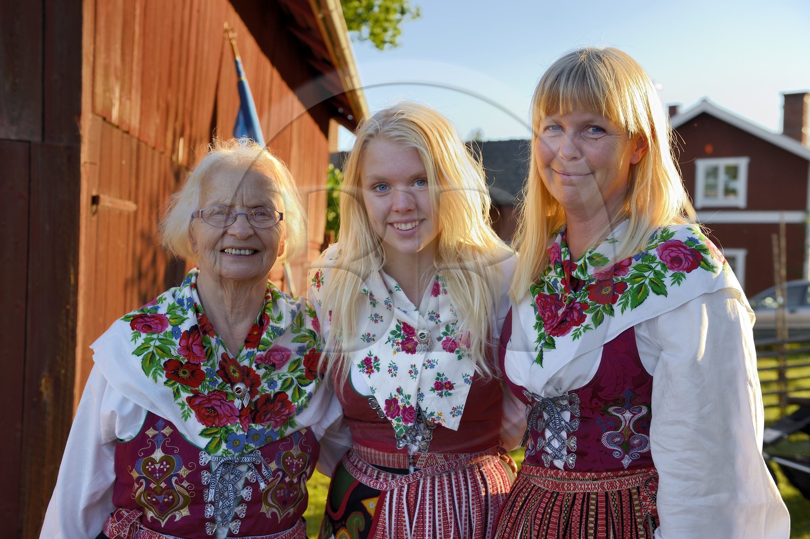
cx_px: 405
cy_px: 270
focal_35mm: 42
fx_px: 944
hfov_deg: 46.4
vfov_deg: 31.8
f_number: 4.5
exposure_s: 1/250
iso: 200
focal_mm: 42
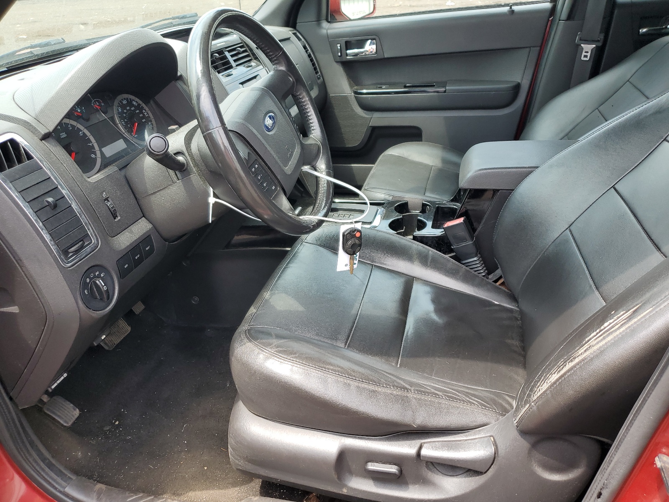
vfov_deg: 53.1
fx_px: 502
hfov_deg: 67.3
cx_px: 334
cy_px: 251
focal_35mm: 26
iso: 50
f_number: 1.5
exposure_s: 1/370
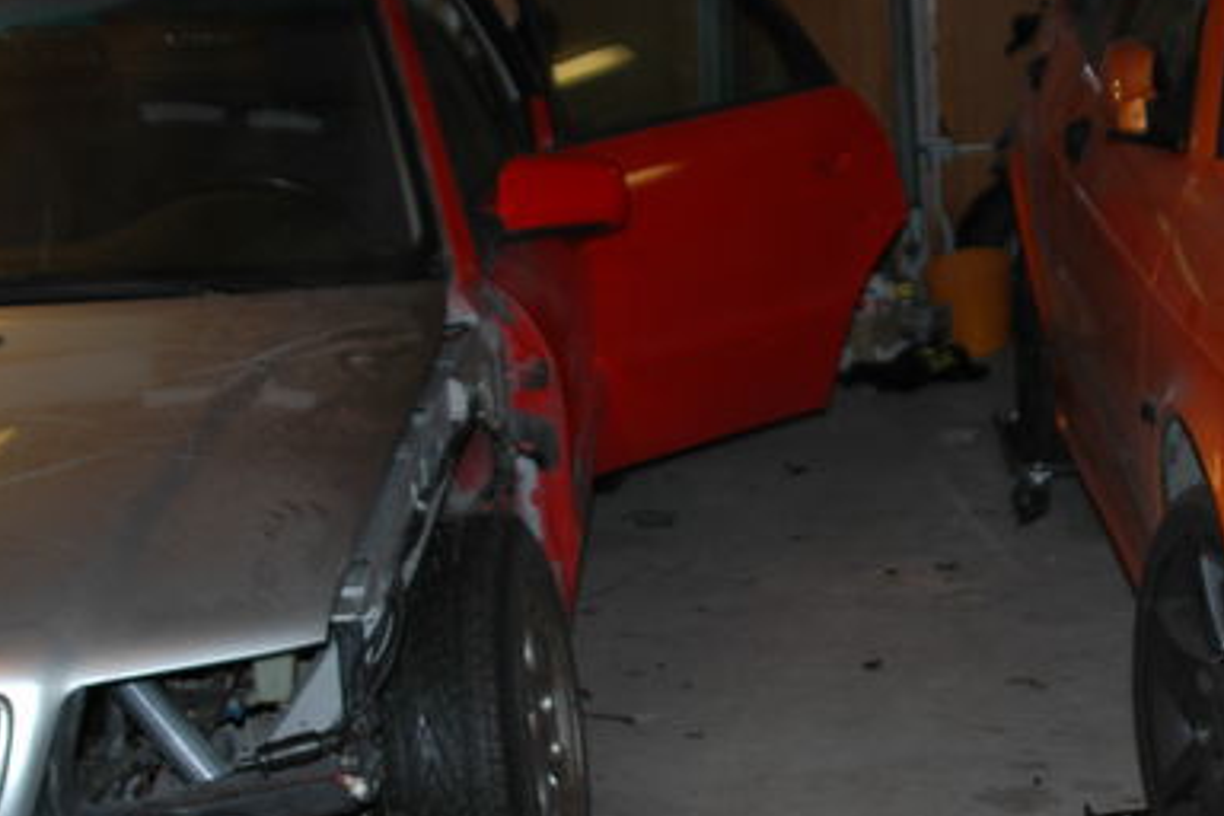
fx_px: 2380
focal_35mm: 70
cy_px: 551
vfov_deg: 19.4
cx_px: 902
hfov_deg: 28.5
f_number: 3.5
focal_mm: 28
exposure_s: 1/60
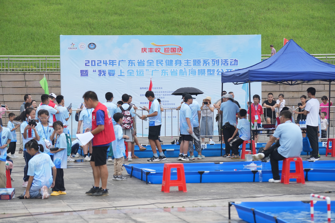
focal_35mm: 137
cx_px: 168
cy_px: 112
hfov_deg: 15.0
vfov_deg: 10.0
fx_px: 1275
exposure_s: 1/250
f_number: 5.6
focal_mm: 137
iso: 200
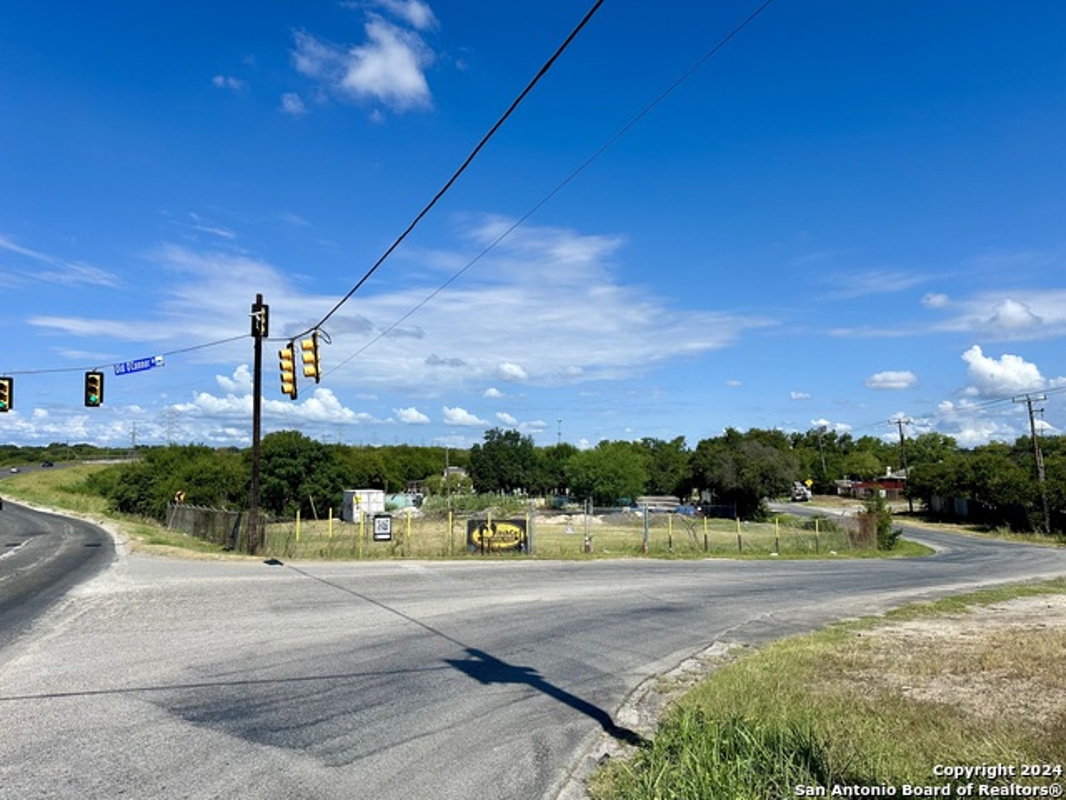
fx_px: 739
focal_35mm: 24
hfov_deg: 71.6
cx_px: 533
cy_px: 400
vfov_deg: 56.8
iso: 80
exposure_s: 1/7042
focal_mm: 6.86
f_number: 1.78
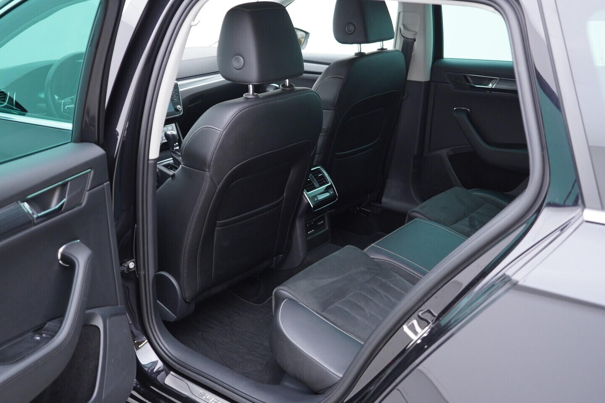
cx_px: 302
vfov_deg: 36.9
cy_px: 202
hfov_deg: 53.1
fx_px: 605
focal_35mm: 36
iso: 320
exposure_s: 1/40
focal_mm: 24
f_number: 2.8
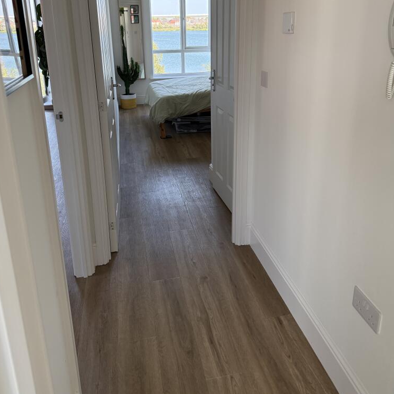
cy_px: 132
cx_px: 196
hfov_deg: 55.6
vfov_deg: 54.5
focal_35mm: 29
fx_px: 373
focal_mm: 6.76
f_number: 1.78
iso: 160
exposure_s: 1/237
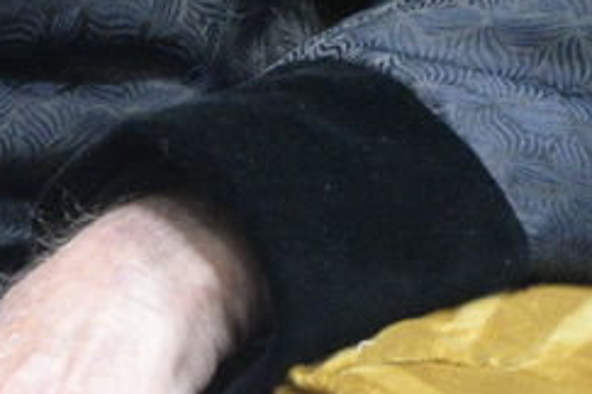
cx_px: -309
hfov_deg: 1.8
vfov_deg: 1.2
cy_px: -356
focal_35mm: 1153
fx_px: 18959
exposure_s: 1/40
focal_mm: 200
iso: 5000
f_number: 5.6
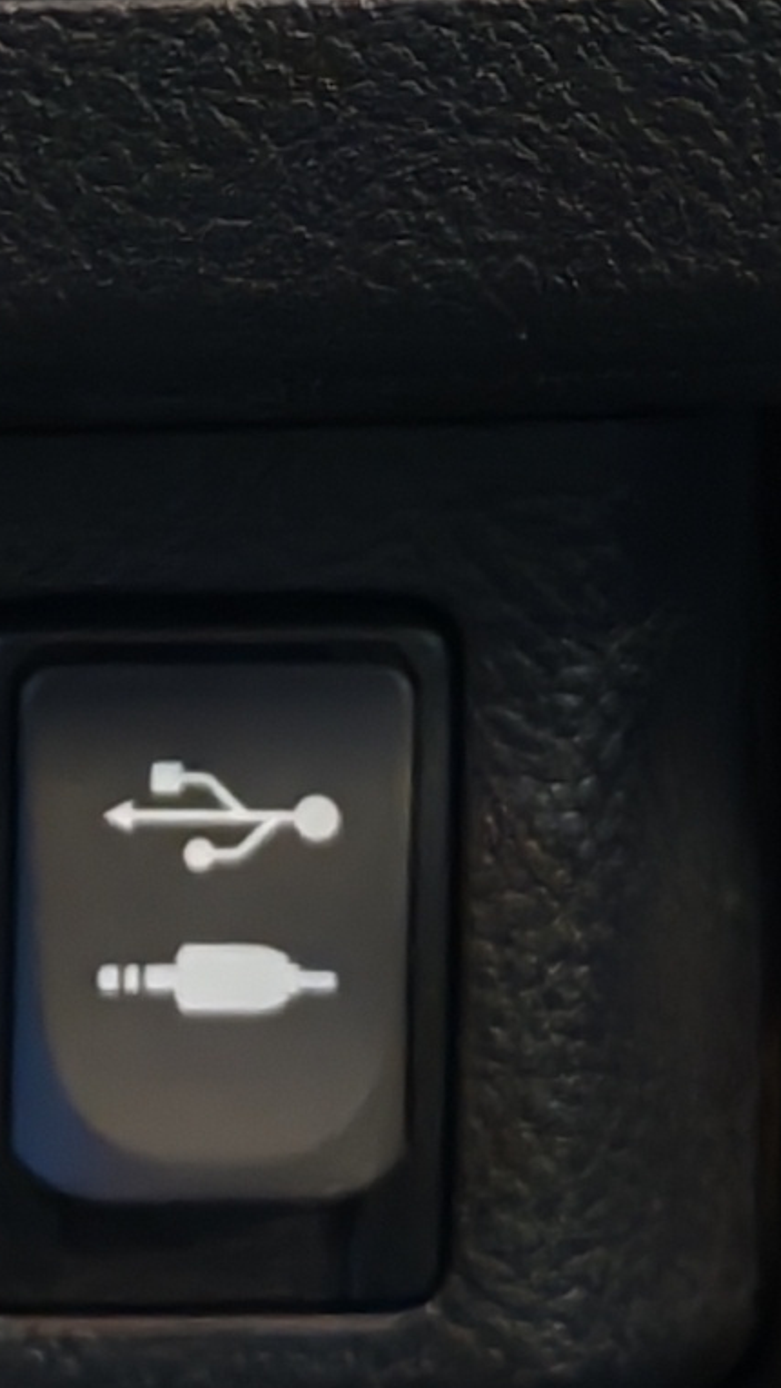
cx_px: -434
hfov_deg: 6.4
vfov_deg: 11.2
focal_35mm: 187
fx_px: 6882
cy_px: -423
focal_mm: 6.12
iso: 2000
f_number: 1.9
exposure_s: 1/33
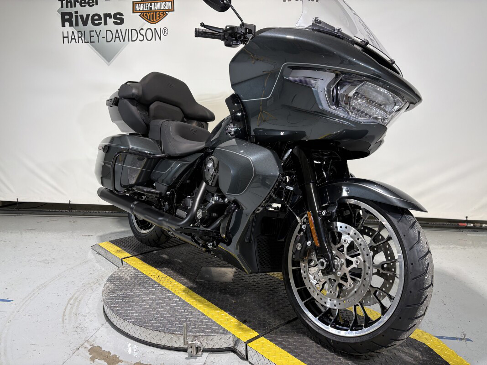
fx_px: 366
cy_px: 182
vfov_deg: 53.1
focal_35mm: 26
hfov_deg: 67.3
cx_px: 244
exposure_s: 1/120
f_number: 1.6
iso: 64
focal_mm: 5.96
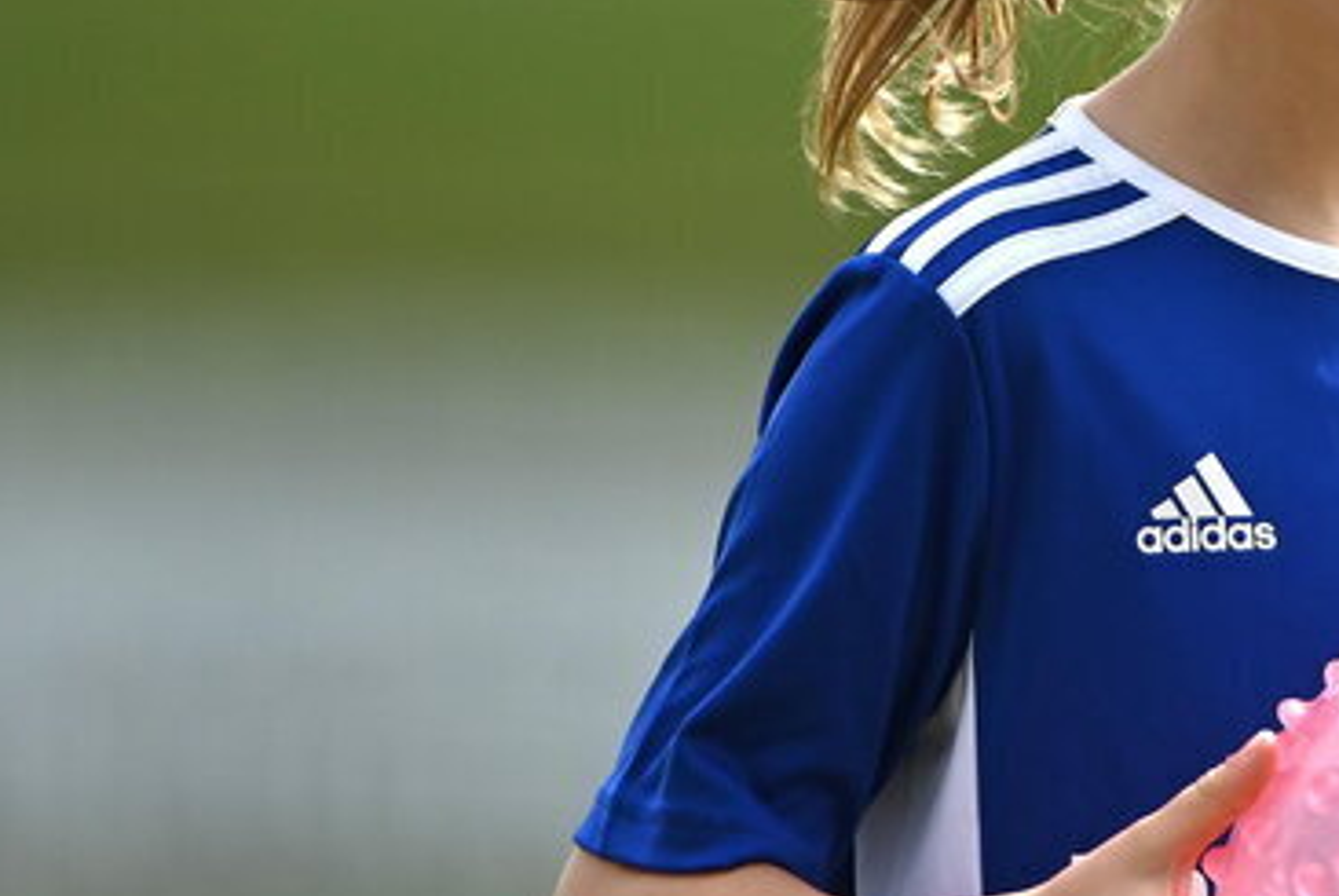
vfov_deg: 0.8
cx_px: 1606
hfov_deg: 1.2
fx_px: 62449
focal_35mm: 1677
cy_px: 300
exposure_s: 1/4000
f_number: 4
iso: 500
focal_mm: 600
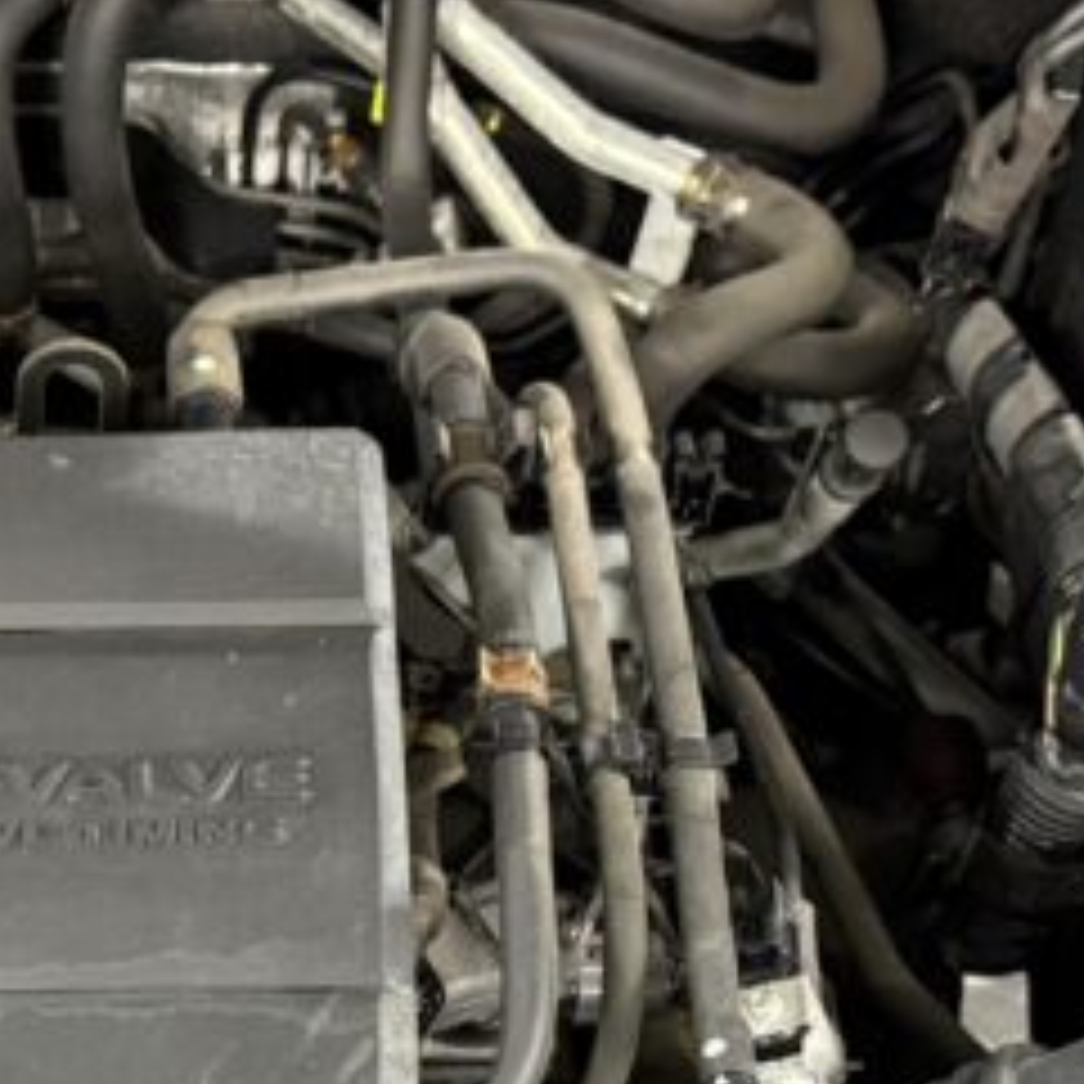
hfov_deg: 17.9
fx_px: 3366
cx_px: 13
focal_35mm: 95
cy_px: 949
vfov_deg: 18.0
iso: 640
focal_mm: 6.76
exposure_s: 1/50
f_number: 1.78
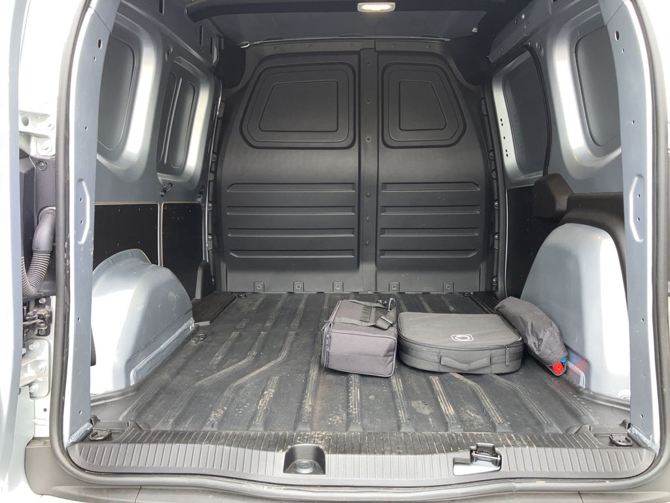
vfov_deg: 49.7
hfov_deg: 63.4
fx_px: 542
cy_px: 252
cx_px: 335
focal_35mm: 28
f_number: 1.8
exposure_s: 1/17
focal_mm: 3.99
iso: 32
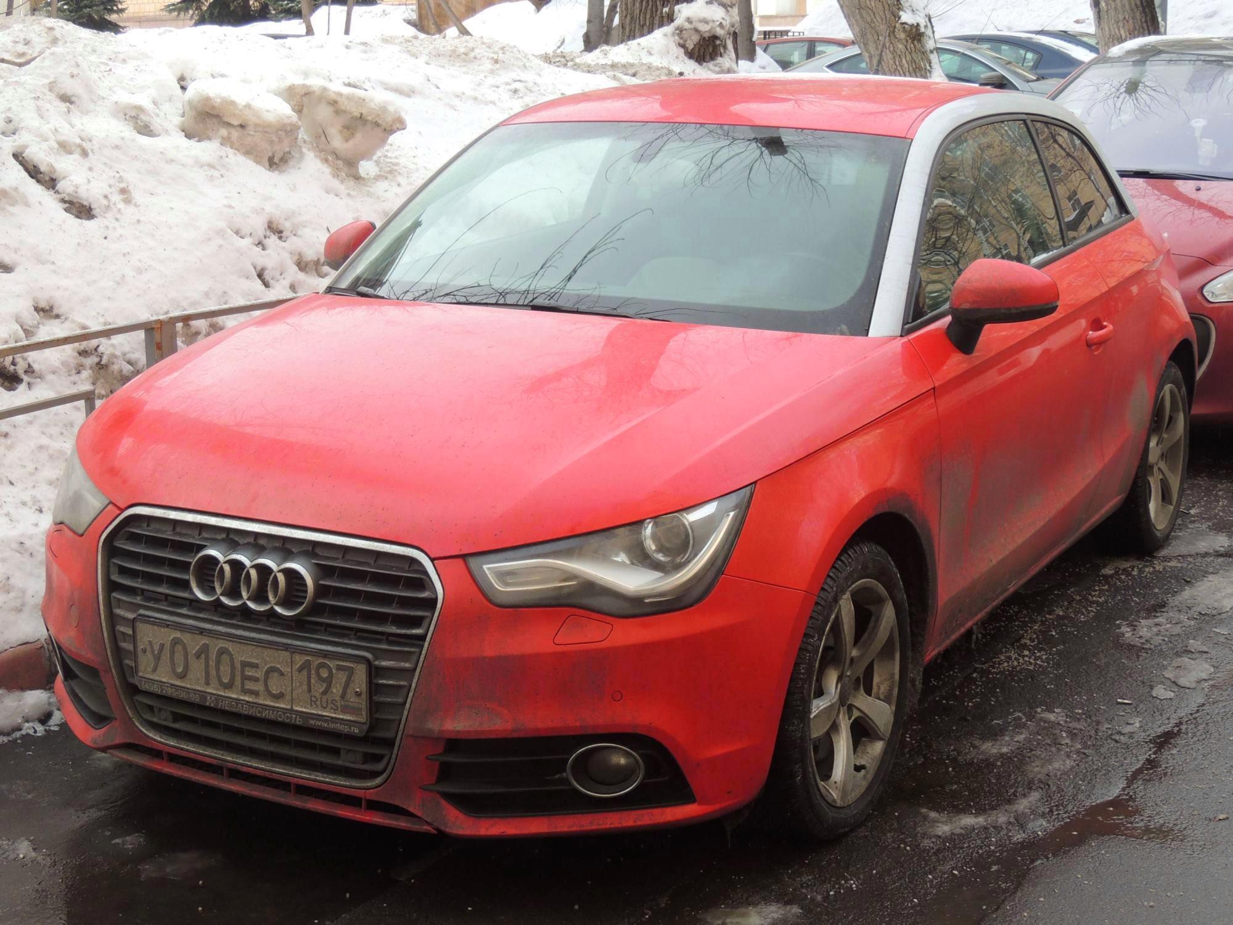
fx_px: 1781
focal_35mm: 50
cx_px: 616
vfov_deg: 29.1
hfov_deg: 38.2
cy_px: 462
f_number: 3.6
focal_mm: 8.9
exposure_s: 1/250
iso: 100
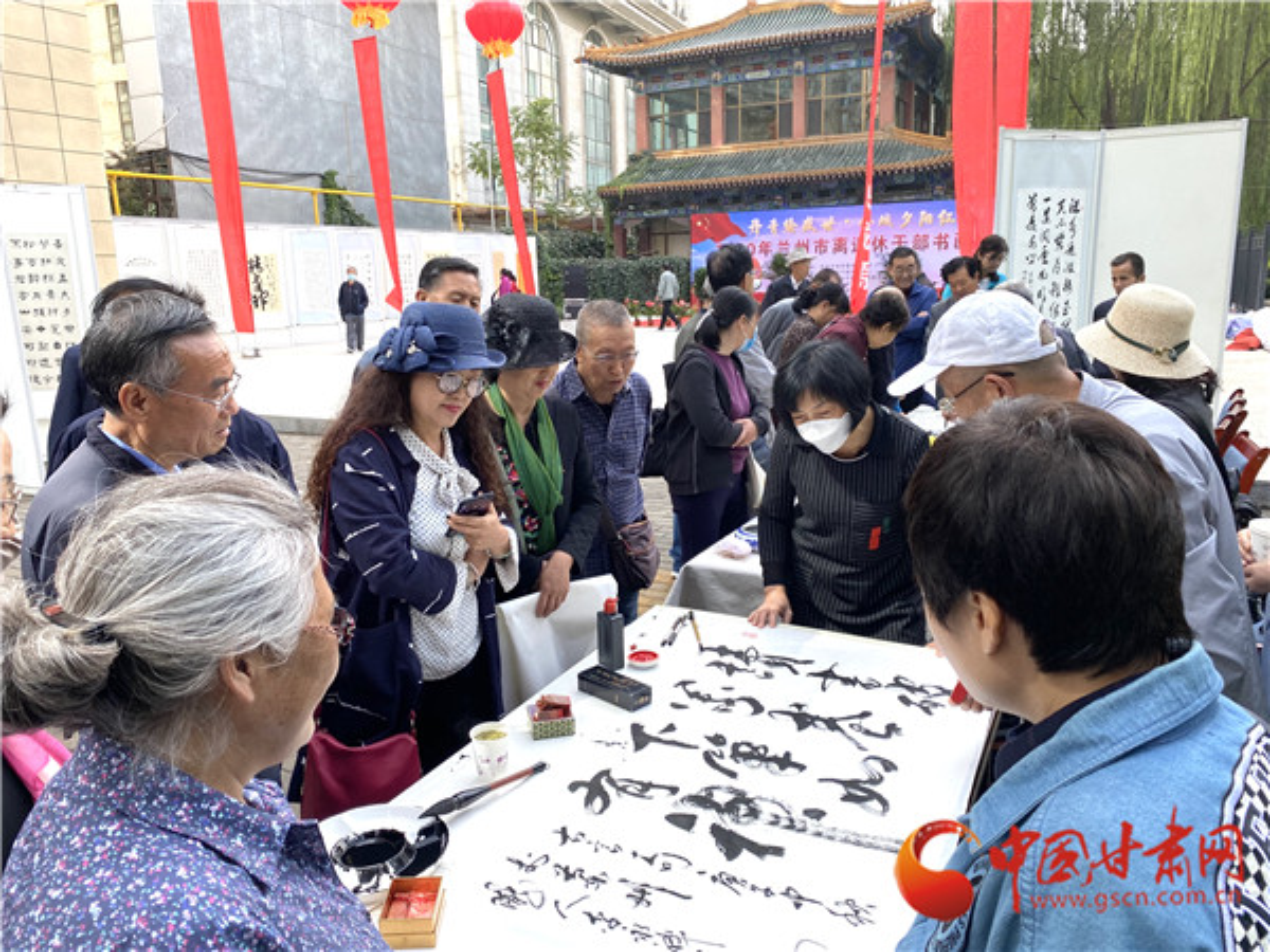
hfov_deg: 67.3
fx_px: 954
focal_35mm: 26
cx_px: 635
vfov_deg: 53.1
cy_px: 476
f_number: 1.8
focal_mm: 4.25
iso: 32
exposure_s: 1/462
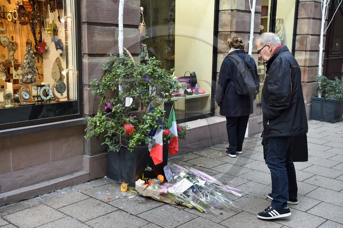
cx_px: 172
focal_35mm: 45
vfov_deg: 29.8
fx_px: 428
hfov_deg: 43.6
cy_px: 114
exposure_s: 1/80
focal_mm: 45
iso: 800
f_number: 5
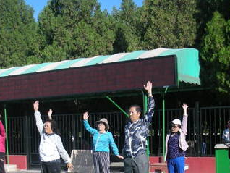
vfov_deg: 21.9
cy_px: 145
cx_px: 82
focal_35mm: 66
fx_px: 439
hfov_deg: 29.2
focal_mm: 5.8
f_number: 7.9
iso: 50
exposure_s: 1/132
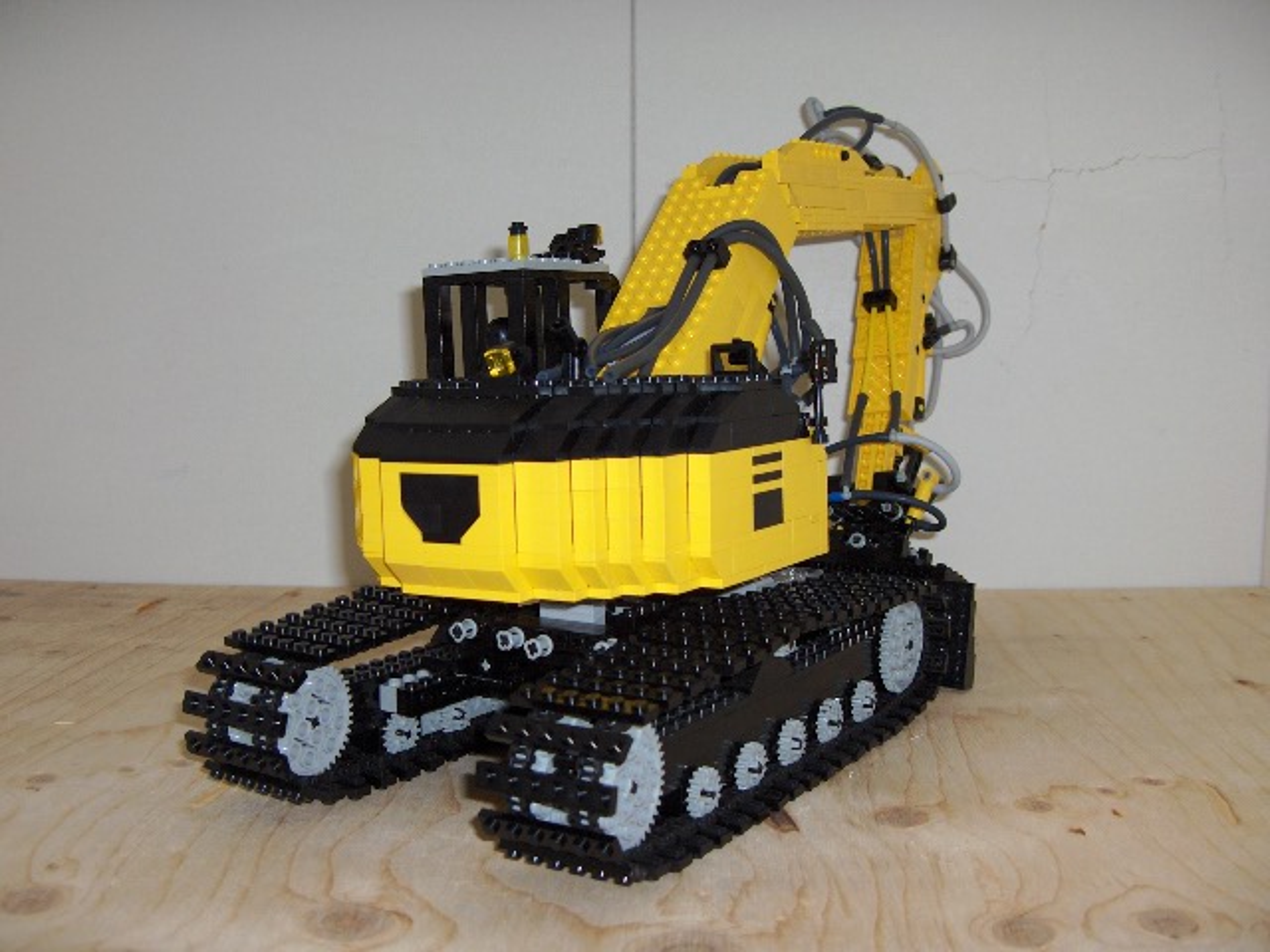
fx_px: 1431
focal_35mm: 39
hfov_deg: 47.9
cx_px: 635
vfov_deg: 36.8
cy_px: 476
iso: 100
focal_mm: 8
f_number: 2.8
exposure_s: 1/60
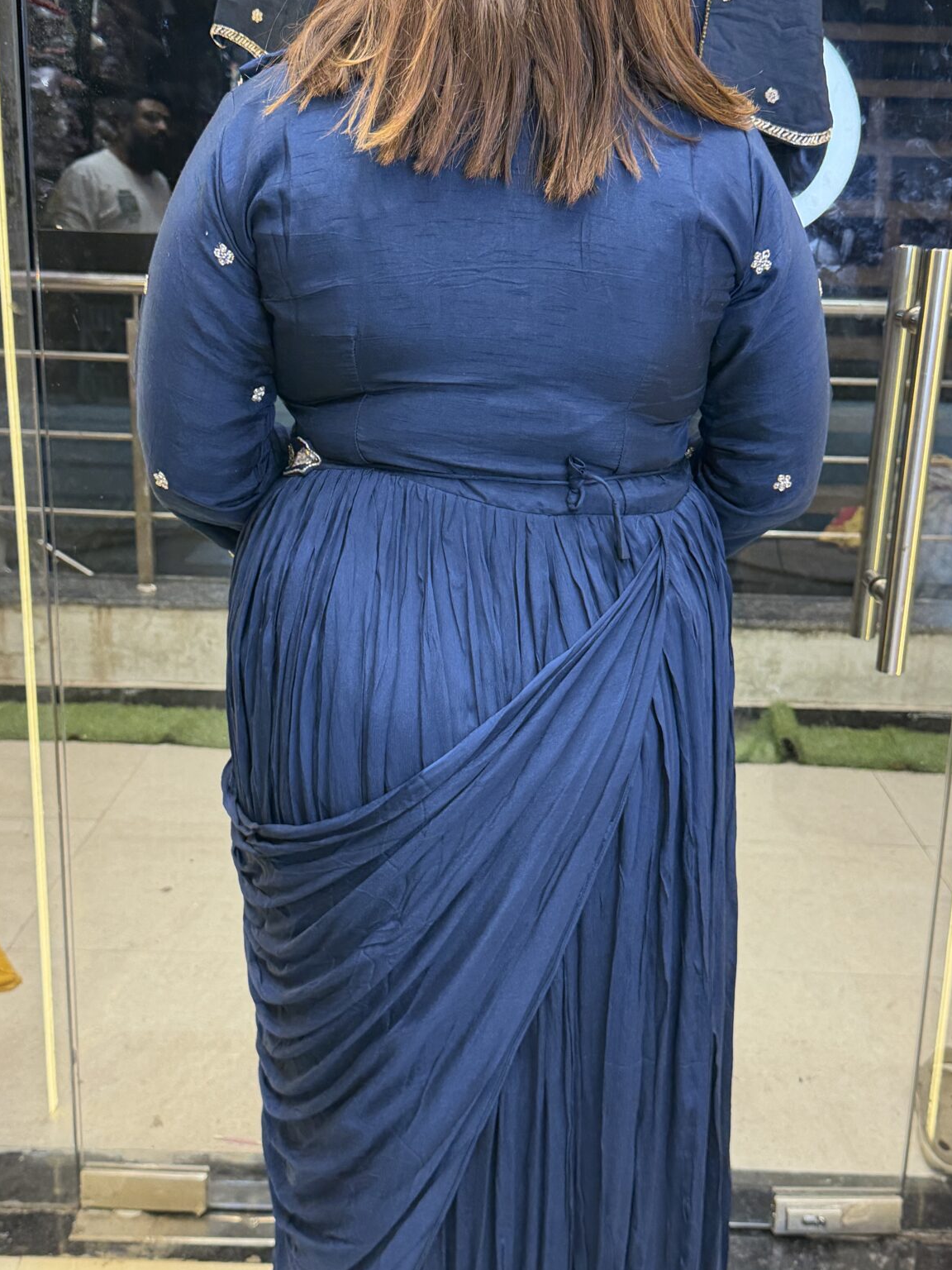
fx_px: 1467
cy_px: 666
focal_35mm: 40
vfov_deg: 46.8
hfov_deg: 36.0
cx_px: 499
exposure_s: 1/100
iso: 320
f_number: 1.78
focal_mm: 6.76
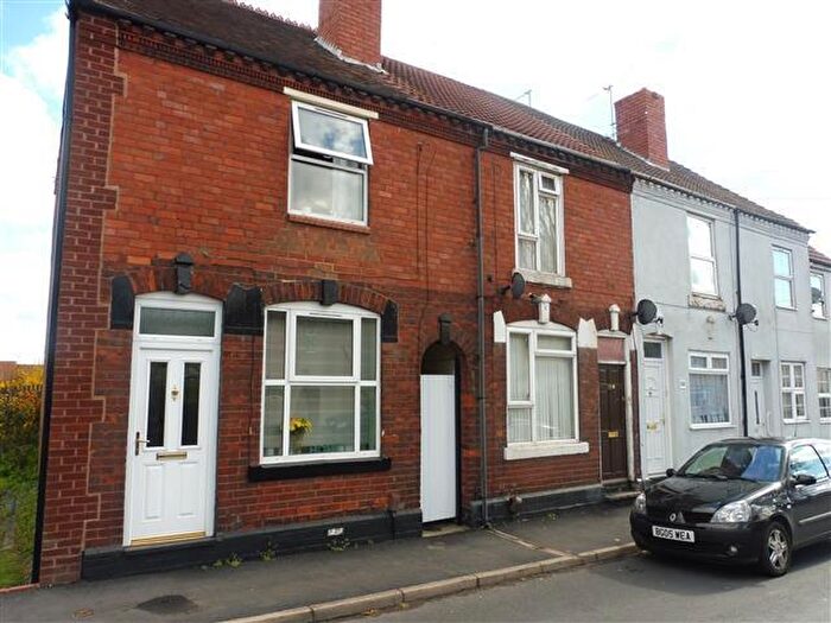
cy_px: 312
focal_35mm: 24
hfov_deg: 71.6
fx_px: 576
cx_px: 416
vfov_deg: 56.8
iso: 100
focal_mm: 4.3
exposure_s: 1/250
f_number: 4
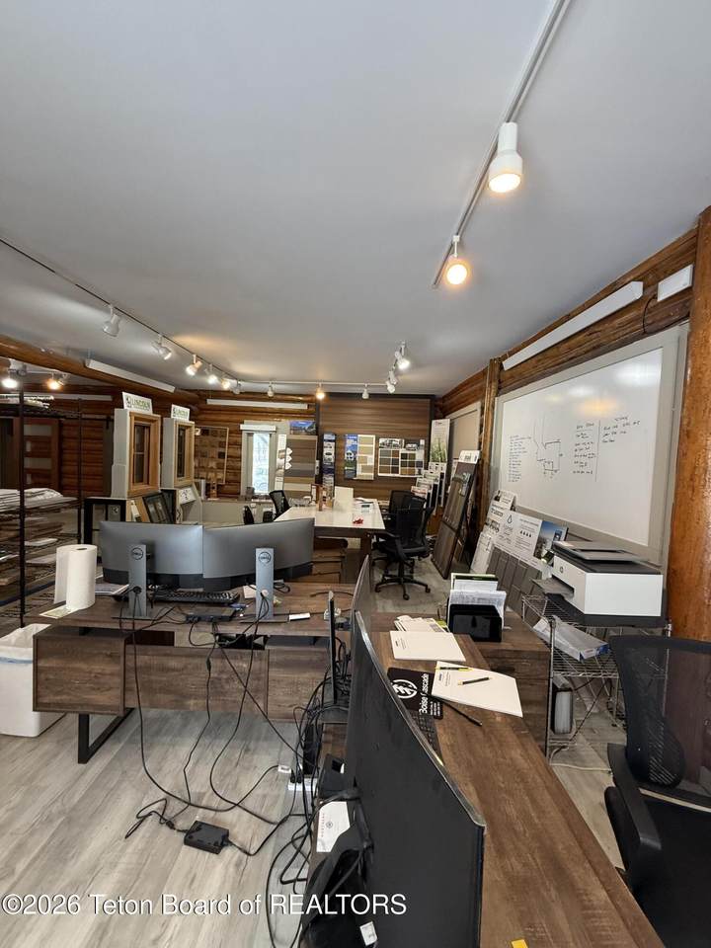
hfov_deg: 85.7
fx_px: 383
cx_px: 356
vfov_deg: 102.1
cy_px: 474
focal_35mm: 14
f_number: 2.2
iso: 250
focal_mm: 2.22
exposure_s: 1/60
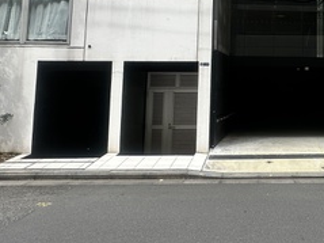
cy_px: 36
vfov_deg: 33.7
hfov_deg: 42.2
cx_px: 290
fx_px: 384
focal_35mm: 41
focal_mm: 2.22
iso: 40
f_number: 2.2
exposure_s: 1/270
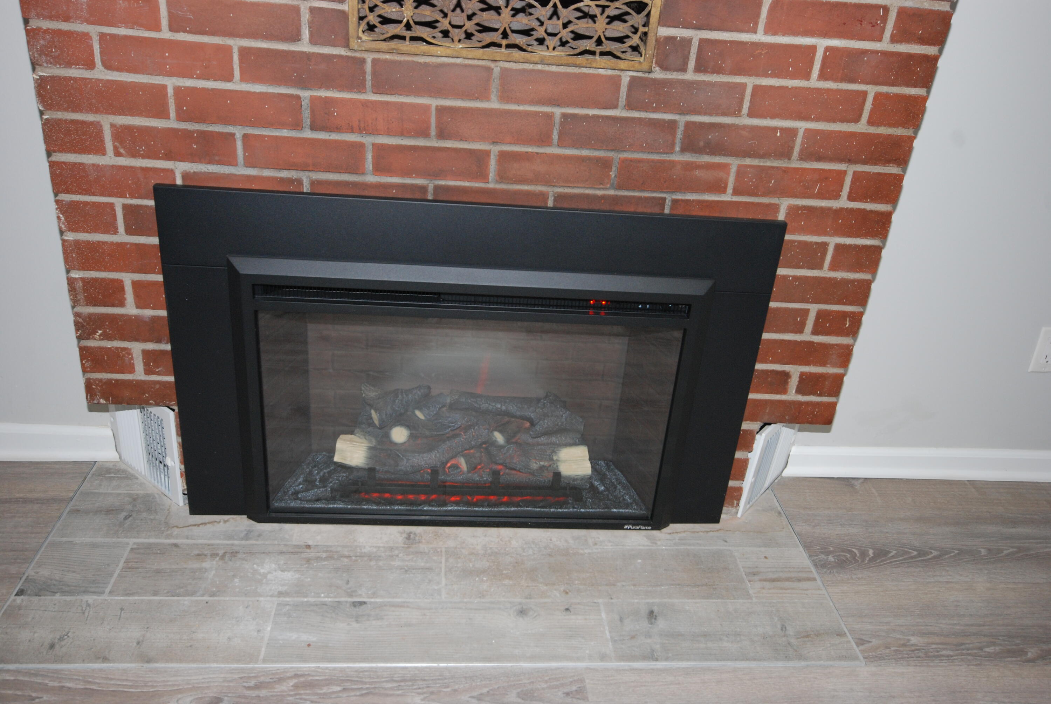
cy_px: 352
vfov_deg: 43.7
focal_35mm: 30
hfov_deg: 61.9
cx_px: 526
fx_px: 877
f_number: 5.6
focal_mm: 20
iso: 400
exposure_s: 1/60
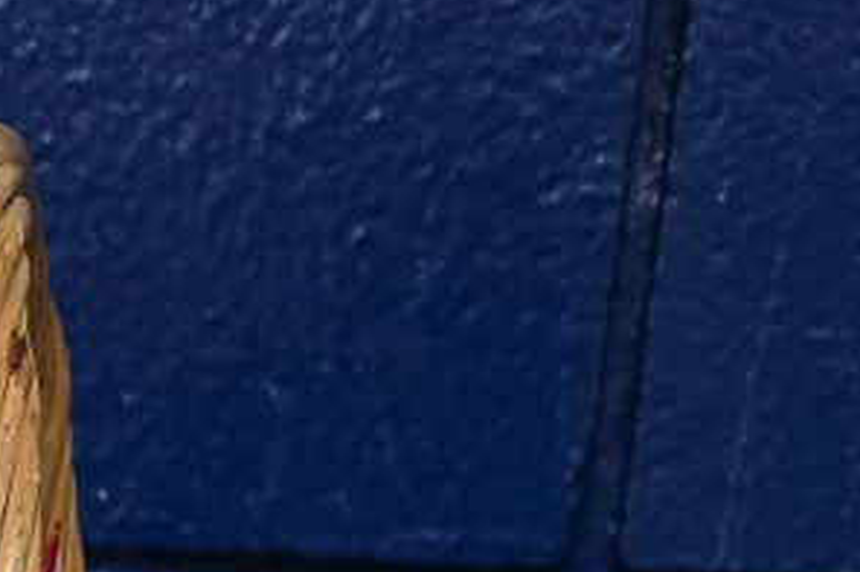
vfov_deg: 10.6
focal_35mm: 97
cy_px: 1626
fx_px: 2316
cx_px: 55
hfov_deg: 20.5
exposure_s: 1/120
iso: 640
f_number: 1.7
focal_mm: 6.3
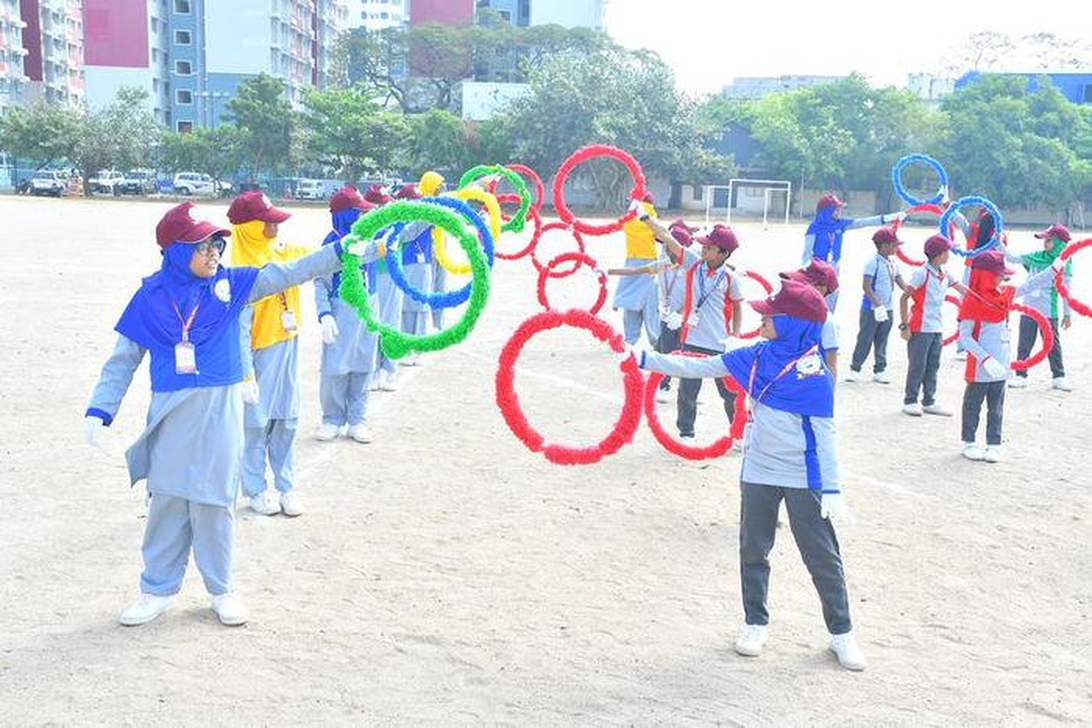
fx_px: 1183
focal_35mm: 39
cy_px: 364
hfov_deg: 49.5
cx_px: 546
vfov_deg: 34.2
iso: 320
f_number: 7.1
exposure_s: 1/125
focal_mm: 26
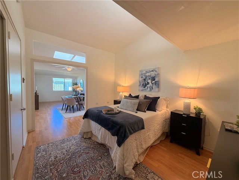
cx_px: 120
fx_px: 97
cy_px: 90
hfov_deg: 102.1
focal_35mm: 14
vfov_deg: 85.7
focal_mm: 2.22
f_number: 2.2
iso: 160
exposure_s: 1/120
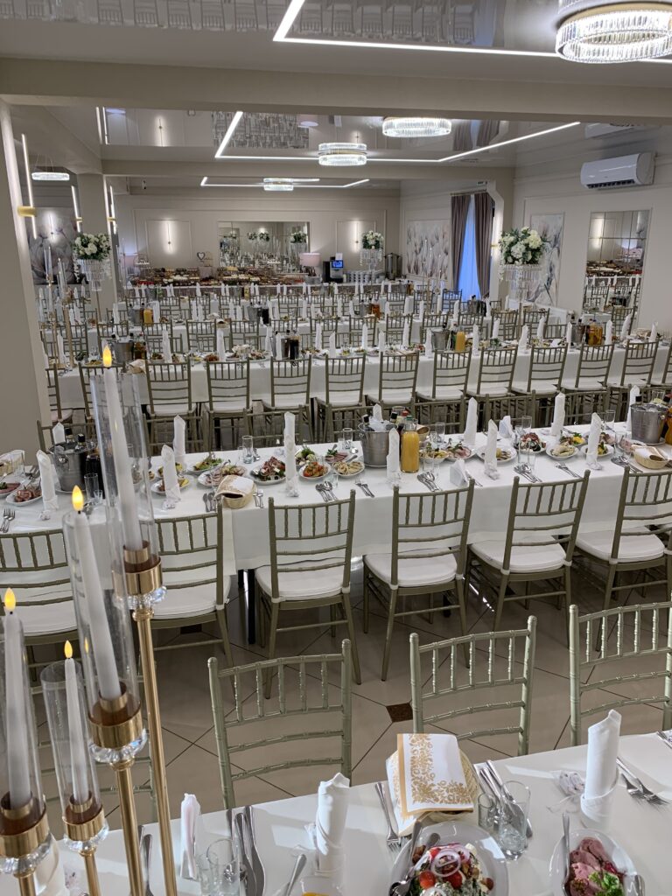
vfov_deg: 67.3
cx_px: 336
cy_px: 448
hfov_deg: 53.1
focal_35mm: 26
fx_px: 673
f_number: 1.8
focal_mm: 4.25
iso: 64
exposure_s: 1/121
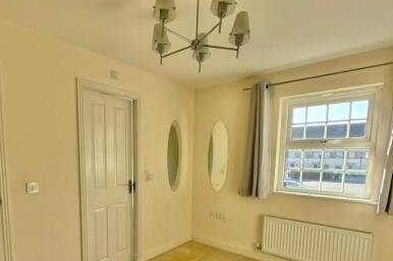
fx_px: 240
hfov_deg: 77.8
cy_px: 182
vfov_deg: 55.5
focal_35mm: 22
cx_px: 158
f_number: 2.2
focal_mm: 2.22
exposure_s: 1/256
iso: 64
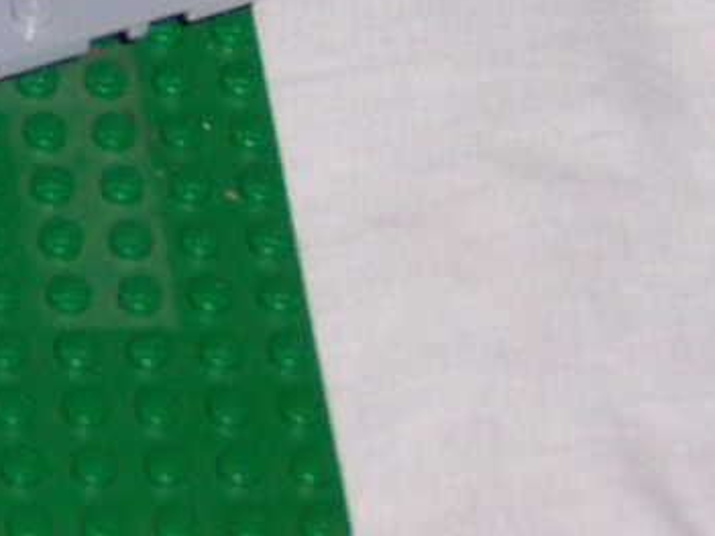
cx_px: -289
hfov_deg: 5.9
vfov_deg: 4.4
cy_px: -273
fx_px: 6917
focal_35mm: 335
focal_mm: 15.2
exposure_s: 1/90
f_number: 4
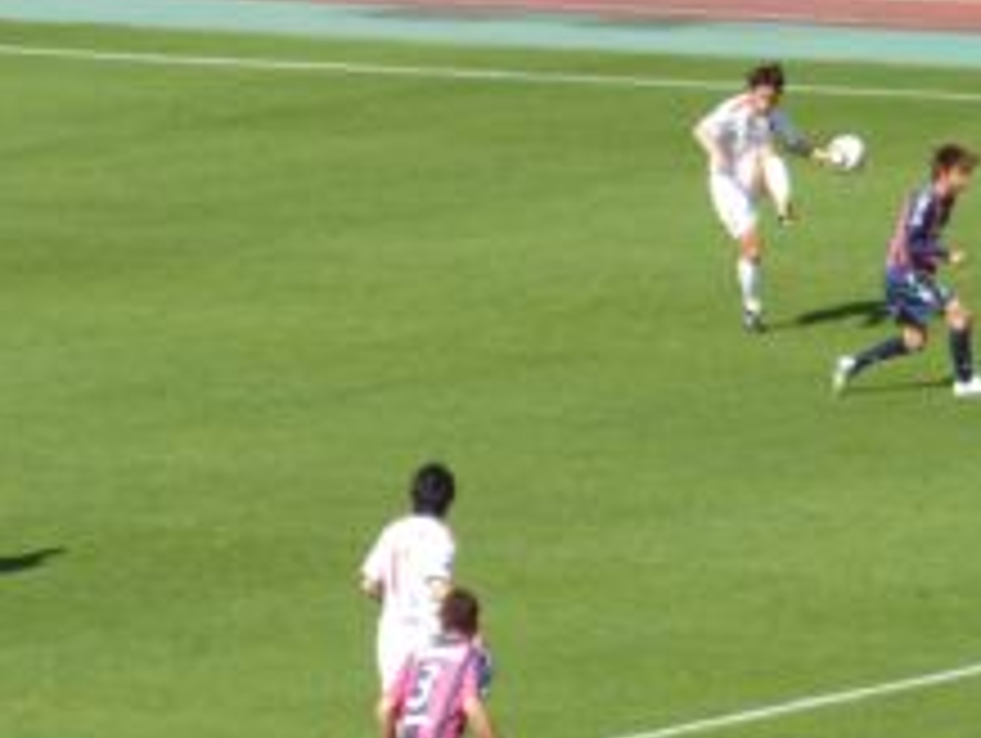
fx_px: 17533
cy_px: 207
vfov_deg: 2.4
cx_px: 819
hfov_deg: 3.2
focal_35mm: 618
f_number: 4.9
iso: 160
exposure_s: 1/500
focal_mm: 49.2
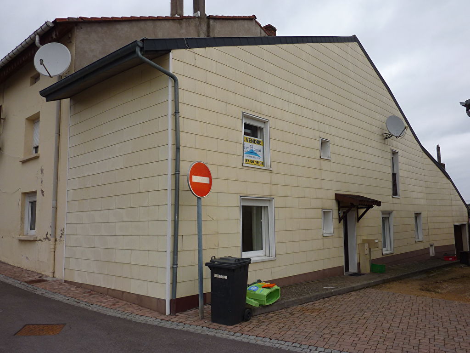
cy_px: 176
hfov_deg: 61.7
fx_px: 394
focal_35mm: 29
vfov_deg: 48.2
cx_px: 235
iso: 100
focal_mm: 4.7
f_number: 4
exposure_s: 1/125
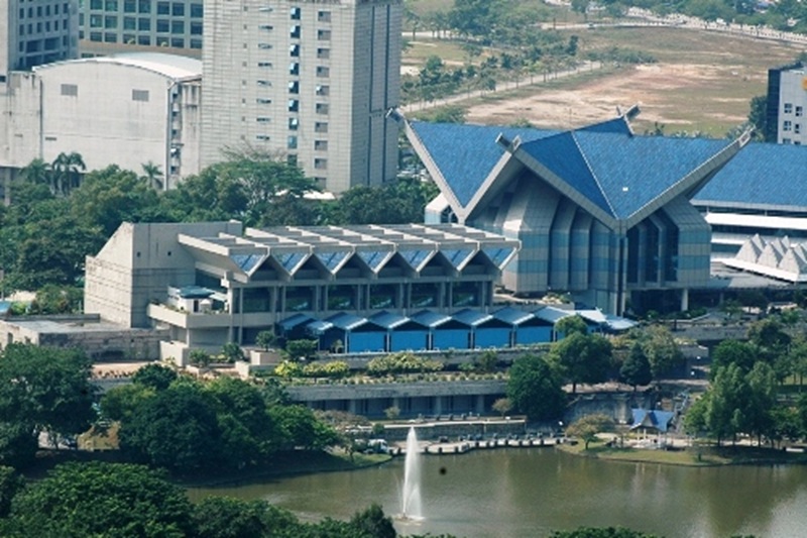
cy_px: 269
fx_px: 6219
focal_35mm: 278
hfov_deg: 7.4
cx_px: 404
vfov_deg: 5.0
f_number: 13
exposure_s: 1/320
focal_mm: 185
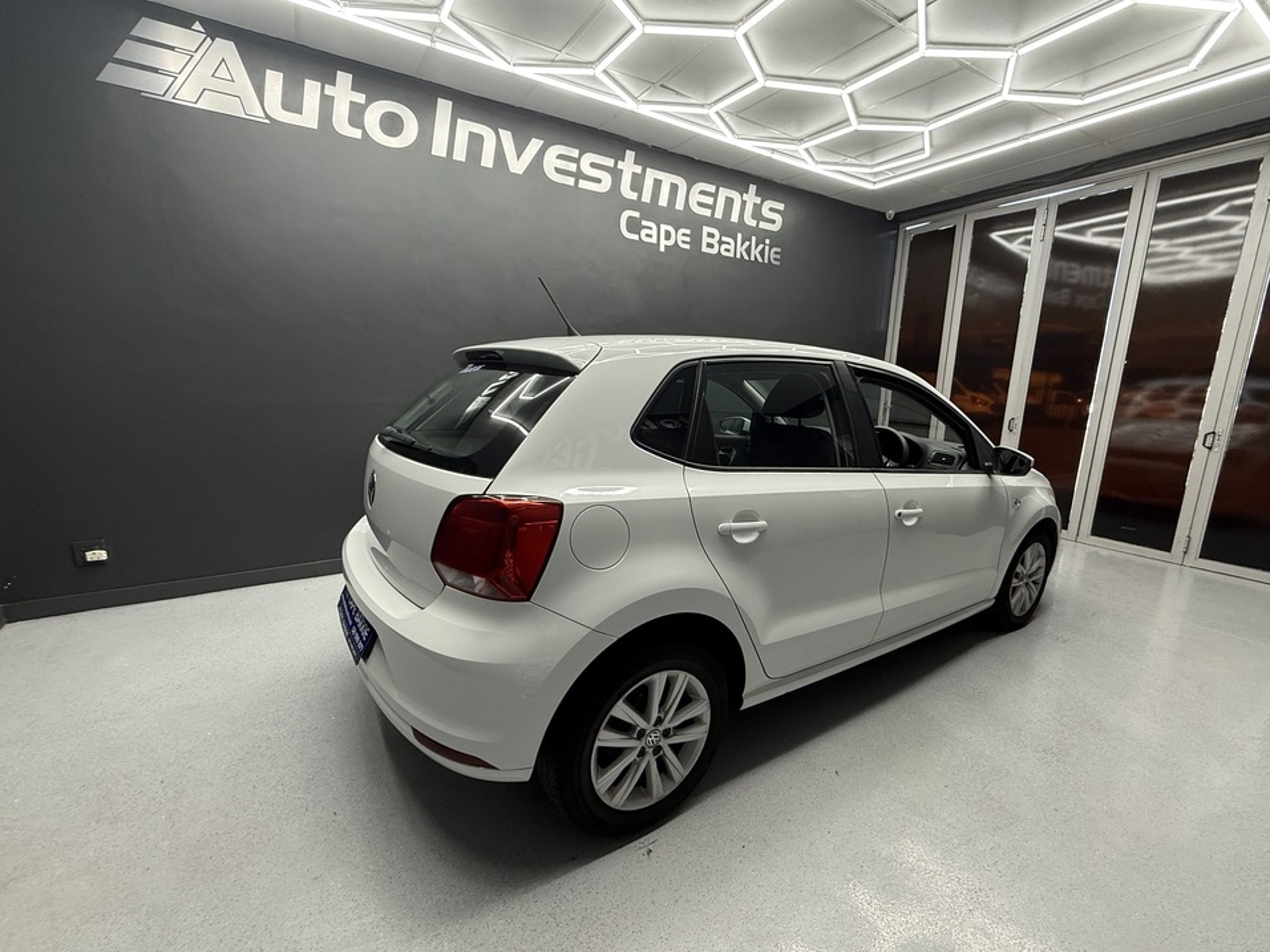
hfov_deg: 98.1
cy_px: 497
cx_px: 654
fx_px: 550
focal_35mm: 15
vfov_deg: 81.7
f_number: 2.2
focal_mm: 2.22
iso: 200
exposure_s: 1/100
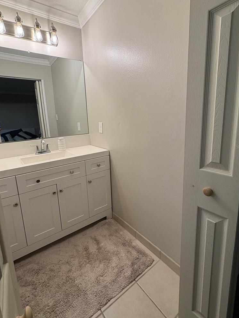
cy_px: 146
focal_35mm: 17
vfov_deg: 90.8
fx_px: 156
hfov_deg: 74.7
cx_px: 113
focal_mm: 2.22
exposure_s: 1/60
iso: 125
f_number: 2.2
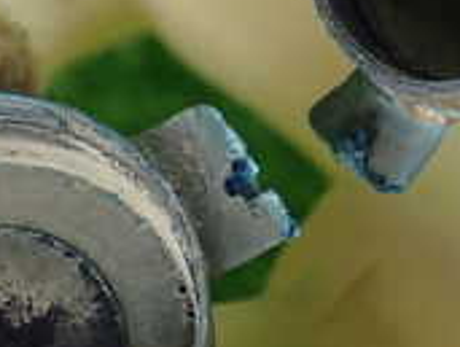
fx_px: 1491
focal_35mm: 112
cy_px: 110
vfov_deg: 13.2
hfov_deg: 17.4
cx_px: 344
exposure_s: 1/80
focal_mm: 5.79
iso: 100
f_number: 2.4
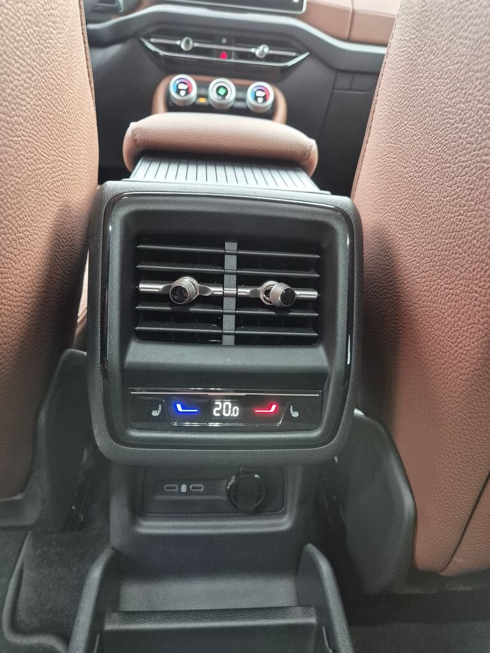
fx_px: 434
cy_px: 326
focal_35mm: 23
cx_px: 245
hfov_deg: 58.9
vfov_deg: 73.9
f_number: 1.8
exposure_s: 1/100
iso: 1000
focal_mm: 5.4
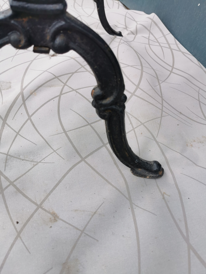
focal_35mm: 27
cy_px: 137
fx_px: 214
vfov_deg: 65.3
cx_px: 103
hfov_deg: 51.4
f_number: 1.6
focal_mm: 5.56
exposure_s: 1/567
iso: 50
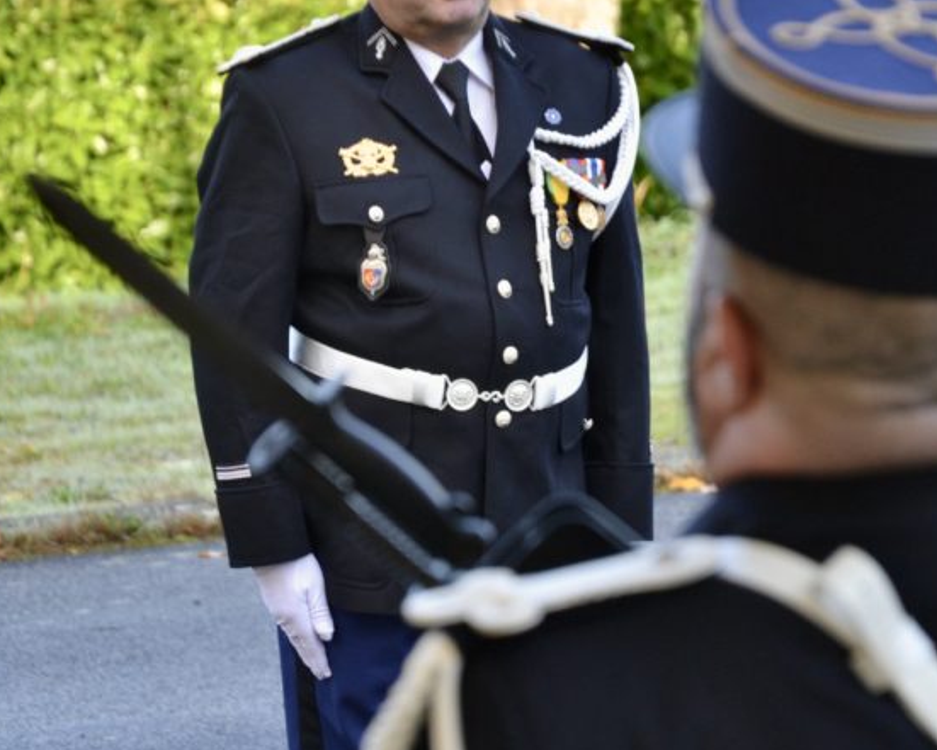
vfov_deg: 8.2
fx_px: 5203
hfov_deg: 10.3
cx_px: 548
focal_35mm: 188
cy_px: 393
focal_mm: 105
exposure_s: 1/125
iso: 360
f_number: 5.6
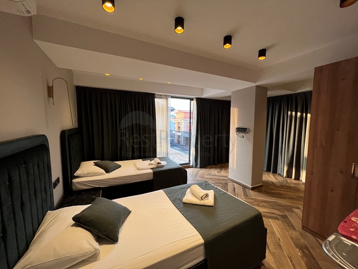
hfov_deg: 106.2
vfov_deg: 89.9
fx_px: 134
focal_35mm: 13
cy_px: 134
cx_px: 179
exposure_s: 1/100
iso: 80
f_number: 1.8
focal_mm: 1.57
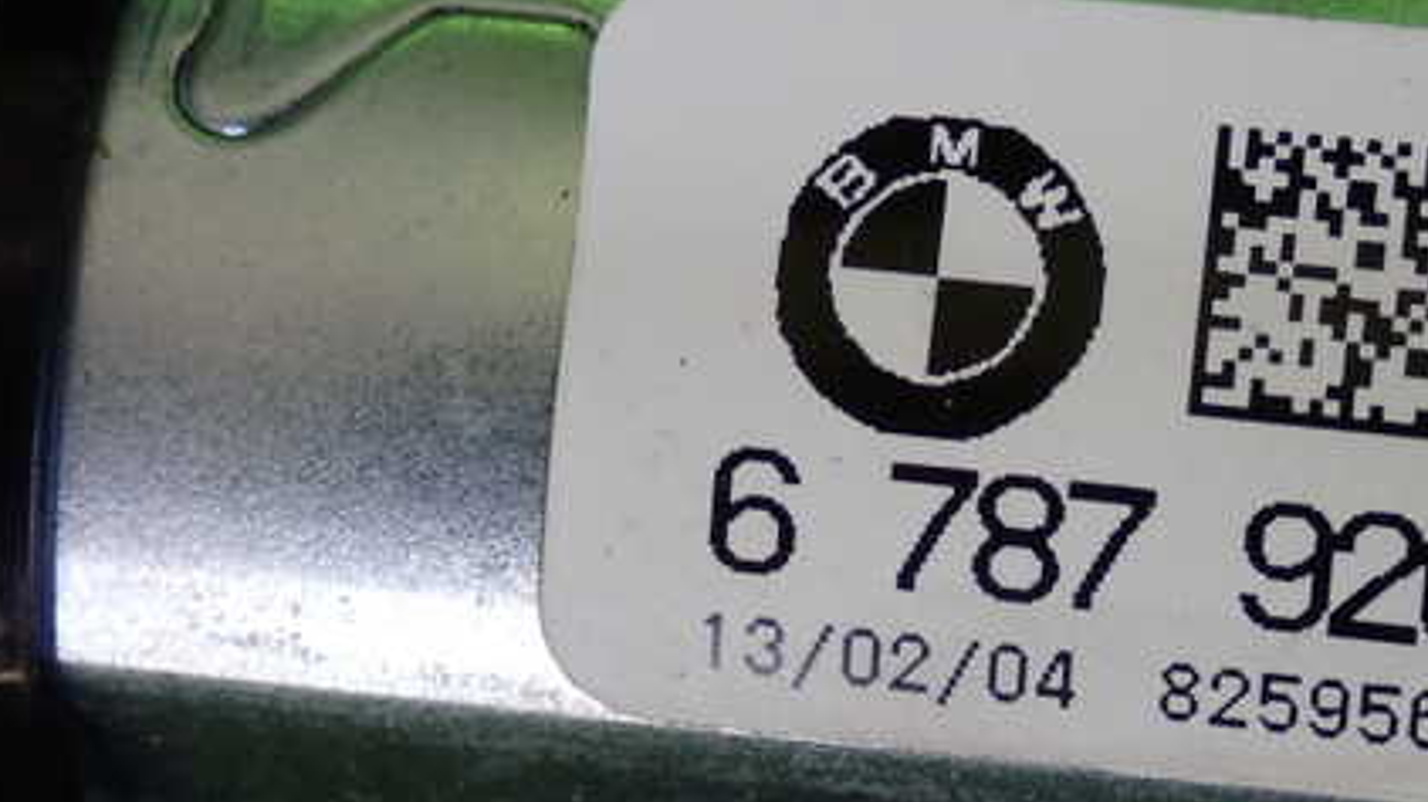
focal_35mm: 96
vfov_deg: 12.6
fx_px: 3634
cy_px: 569
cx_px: 991
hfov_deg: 22.1
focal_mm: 11.09
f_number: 3.6
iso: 200
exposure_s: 1/125
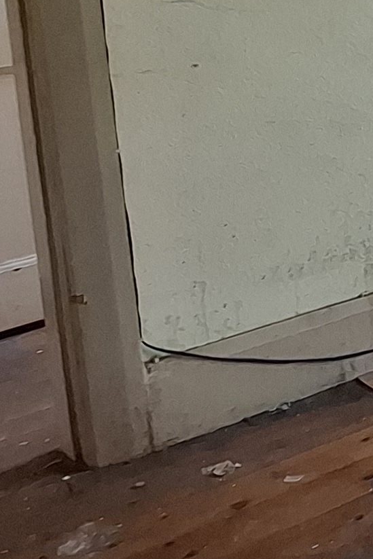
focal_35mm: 67
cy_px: 21
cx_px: 962
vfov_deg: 28.5
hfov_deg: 13.2
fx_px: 1041
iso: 40
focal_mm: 1.74
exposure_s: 1/50
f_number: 2.2
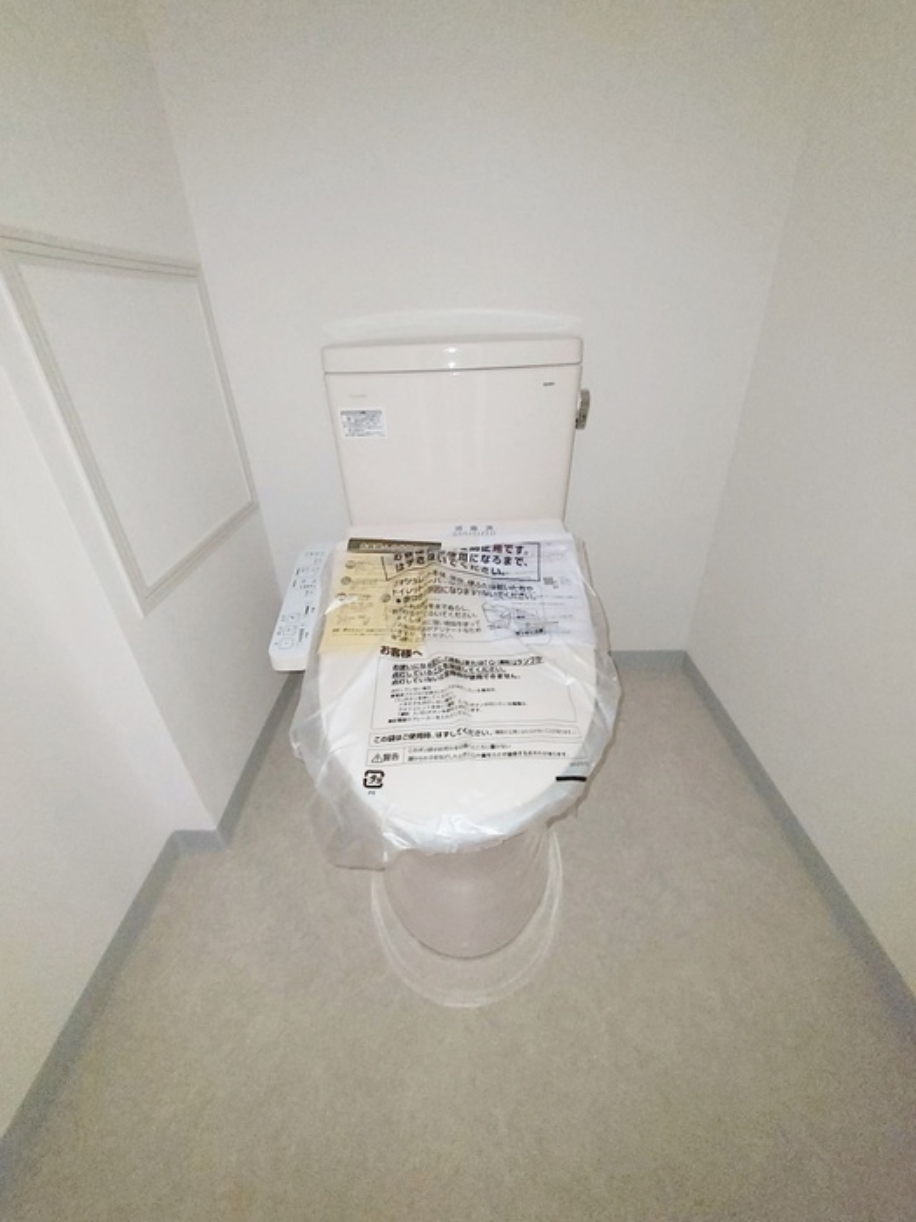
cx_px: 458
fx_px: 459
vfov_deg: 106.2
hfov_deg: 89.9
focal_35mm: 13
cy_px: 611
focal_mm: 1.74
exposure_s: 1/24
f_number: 2.2
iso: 640
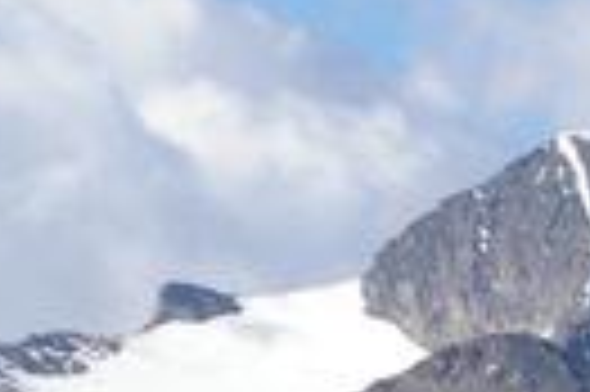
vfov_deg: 2.4
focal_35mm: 568
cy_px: 748
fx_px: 9305
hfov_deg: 3.6
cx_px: -203
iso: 800
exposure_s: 1/1000
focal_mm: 55
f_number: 11
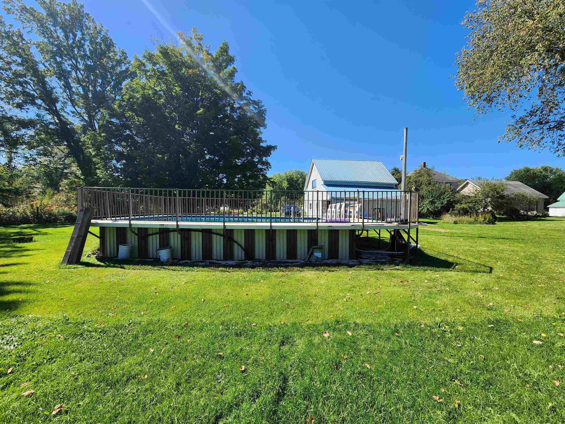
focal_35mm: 13
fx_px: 212
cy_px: 212
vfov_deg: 89.9
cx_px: 282
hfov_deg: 106.2
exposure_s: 1/1123
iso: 50
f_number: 2.2
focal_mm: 2.2
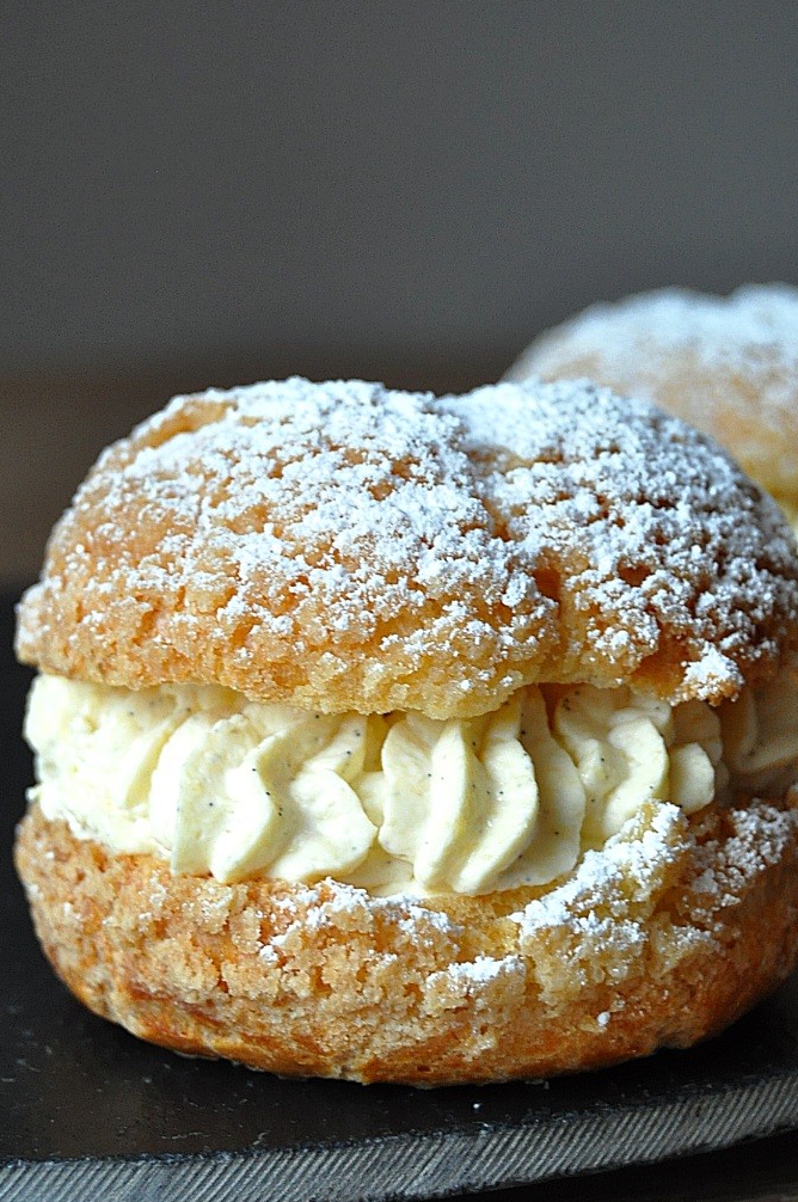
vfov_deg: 22.1
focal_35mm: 92
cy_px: 723
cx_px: 431
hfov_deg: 14.8
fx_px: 3067
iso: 1400
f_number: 5.3
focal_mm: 48
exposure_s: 1/60.2
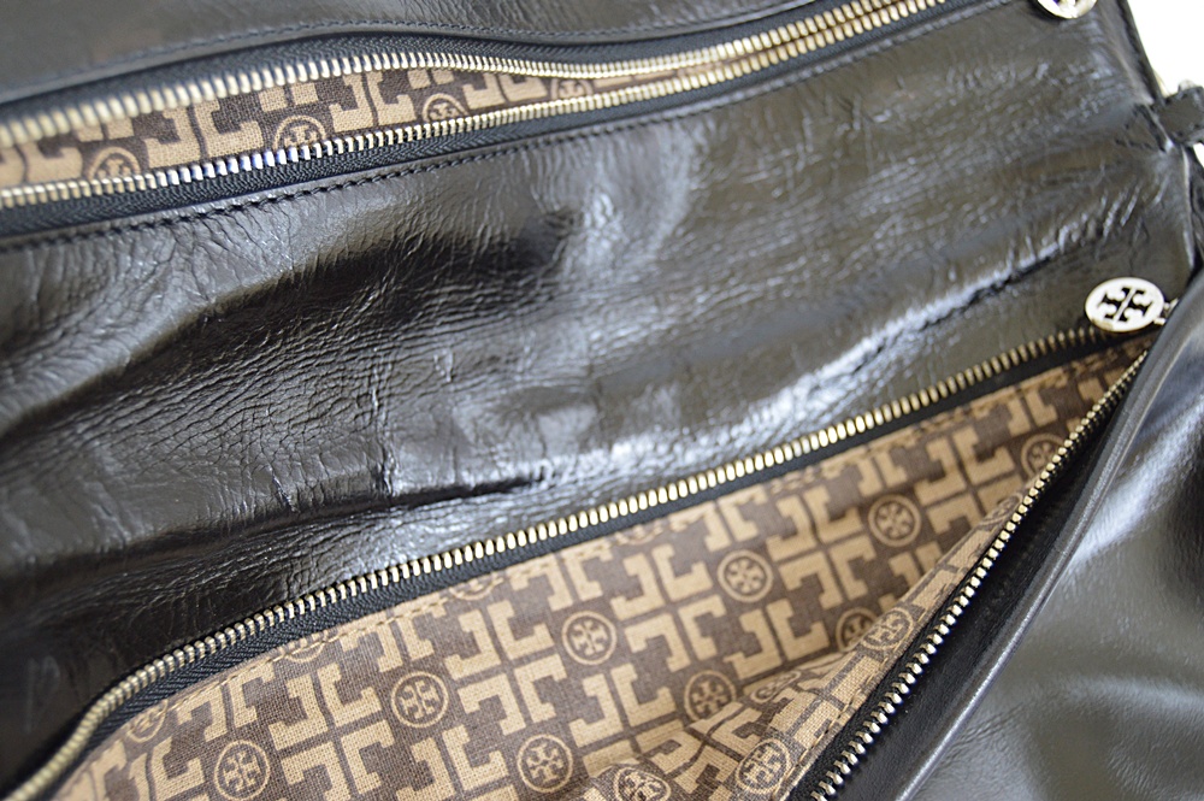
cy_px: 400
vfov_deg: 28.0
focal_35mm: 48
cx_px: 602
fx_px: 1604
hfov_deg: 41.1
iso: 720
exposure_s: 1/60
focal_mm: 32
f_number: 4.5
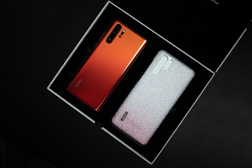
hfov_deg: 54.5
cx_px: 126
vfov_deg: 37.8
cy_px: 84
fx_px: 245
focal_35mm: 35
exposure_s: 1/100
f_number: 1.8
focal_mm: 35
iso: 100
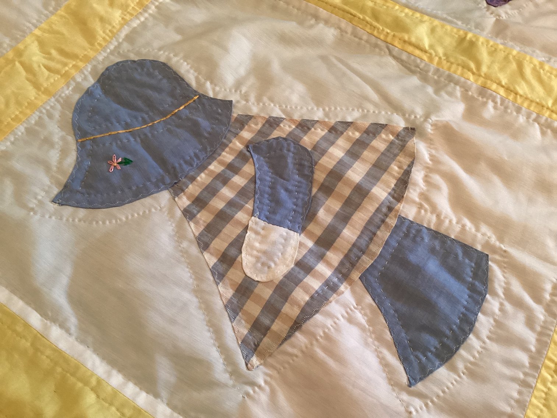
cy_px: 209
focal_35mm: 31
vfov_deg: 45.4
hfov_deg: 58.3
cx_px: 278
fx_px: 499
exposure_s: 1/60
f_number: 2.4
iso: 250
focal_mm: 3.3
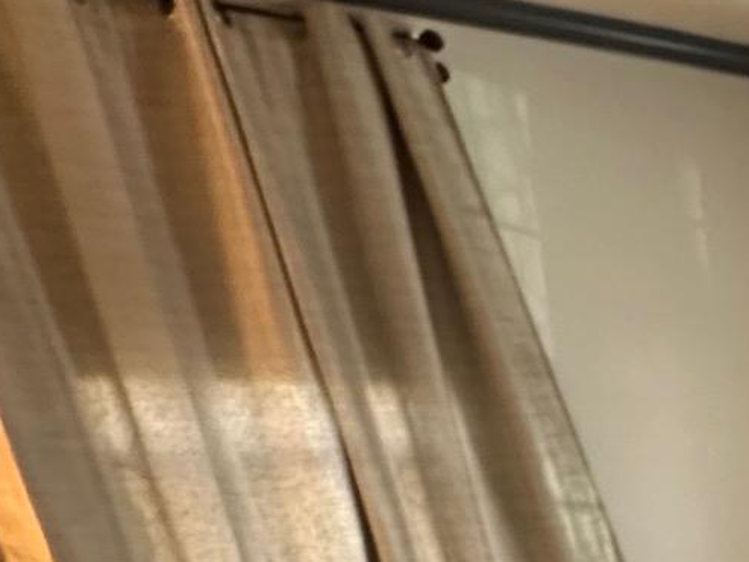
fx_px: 1256
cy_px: 954
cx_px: 1351
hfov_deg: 21.5
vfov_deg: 19.9
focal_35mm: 58
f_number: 2.2
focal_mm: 2.22
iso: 640
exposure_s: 1/60
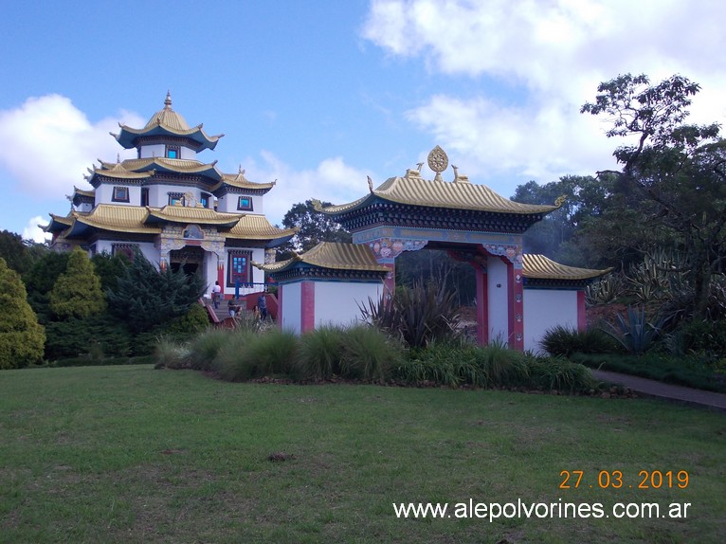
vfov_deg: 33.6
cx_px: 363
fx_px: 902
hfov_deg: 43.9
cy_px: 272
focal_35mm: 43
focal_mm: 6.1
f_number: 6.5
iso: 80
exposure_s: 1/160
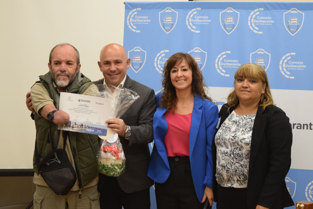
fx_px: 718
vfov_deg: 16.6
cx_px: 156
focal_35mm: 82
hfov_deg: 24.6
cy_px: 104
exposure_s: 1/160
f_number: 6.3
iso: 1600
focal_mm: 55
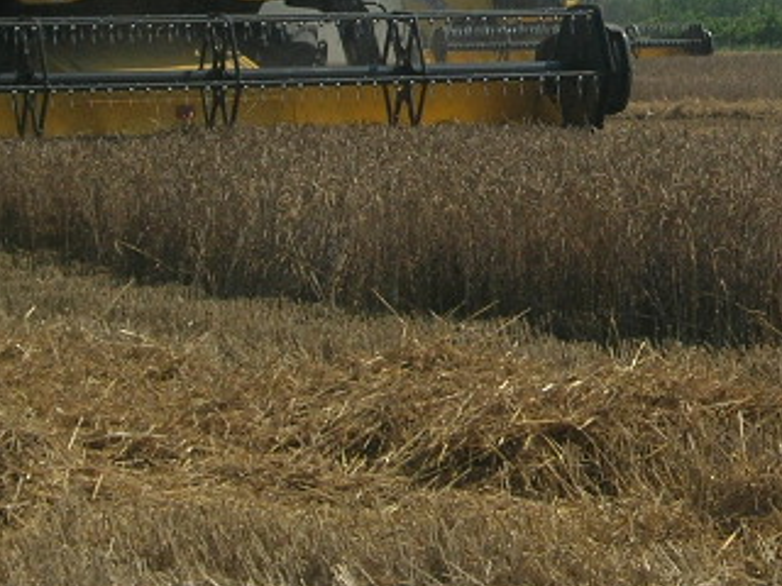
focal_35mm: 195
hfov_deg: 10.1
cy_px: -42
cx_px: 679
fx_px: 4405
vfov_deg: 7.6
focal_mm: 12.7
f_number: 5.9
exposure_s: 1/611
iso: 64
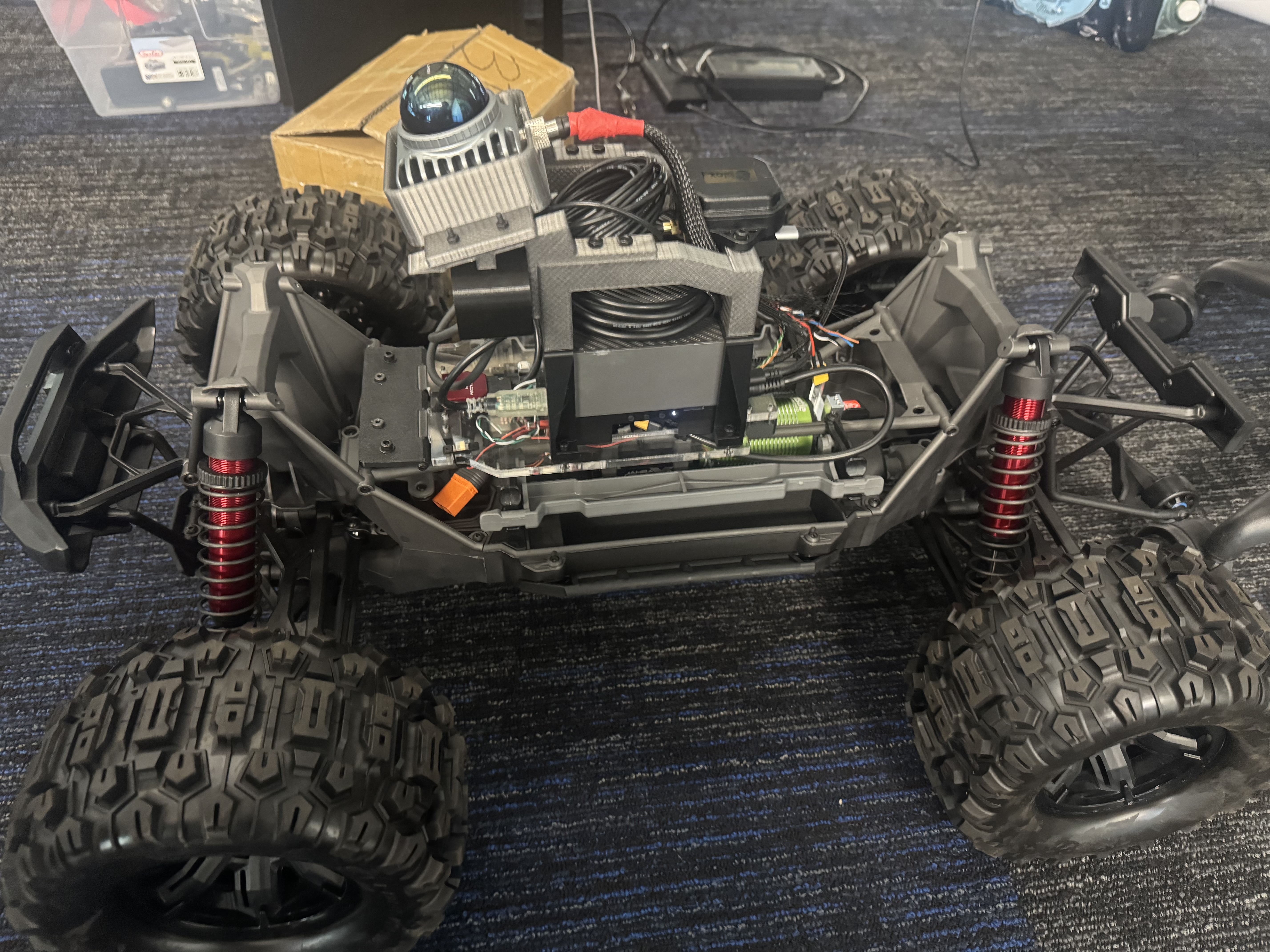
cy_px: 476
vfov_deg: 56.8
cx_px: 635
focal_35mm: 24
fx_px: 881
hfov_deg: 71.6
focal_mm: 6.76
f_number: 1.78
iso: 800
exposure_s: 1/25
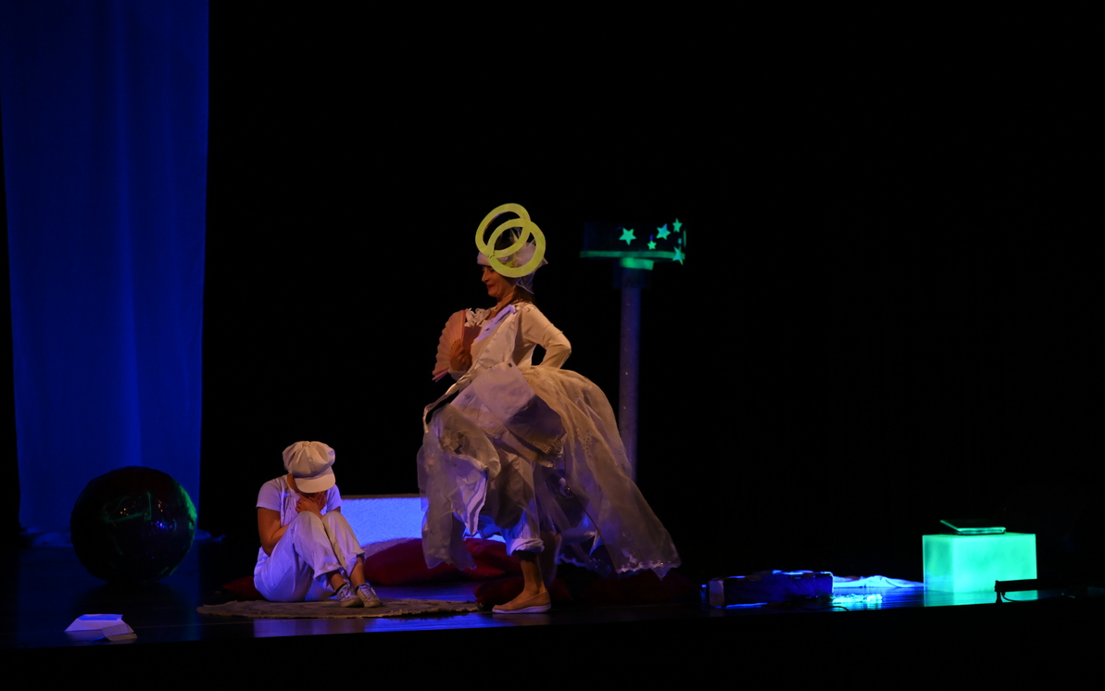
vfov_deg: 10.7
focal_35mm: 123
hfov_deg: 17.0
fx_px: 3705
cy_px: 327
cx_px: 552
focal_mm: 120
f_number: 2.8
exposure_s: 1/160
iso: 4000
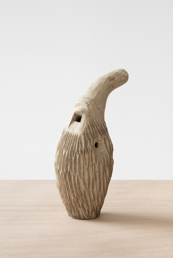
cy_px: 129
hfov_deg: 19.5
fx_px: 503
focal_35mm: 70
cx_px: 86
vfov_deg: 28.8
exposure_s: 1.3
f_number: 16
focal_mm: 70
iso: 64
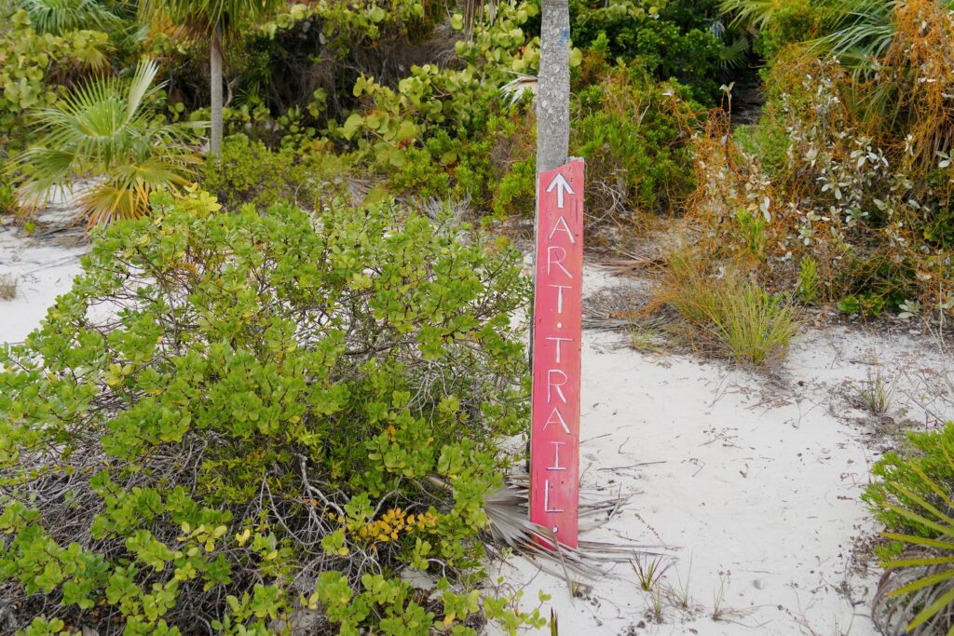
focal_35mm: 24
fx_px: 636
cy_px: 318
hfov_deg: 73.7
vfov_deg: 53.1
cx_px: 477
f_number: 4.5
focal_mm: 24
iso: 100
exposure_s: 1/250
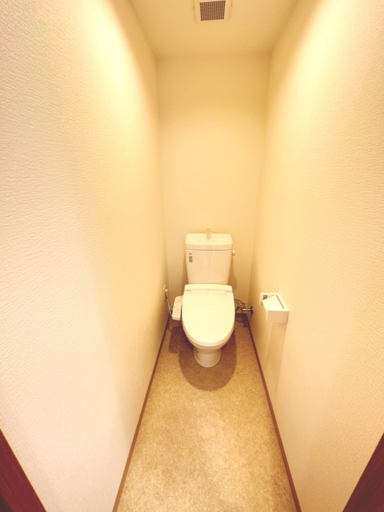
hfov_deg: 85.7
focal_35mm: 14
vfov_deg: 102.1
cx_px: 192
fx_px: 207
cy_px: 256
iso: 200
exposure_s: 1/60
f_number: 2.2
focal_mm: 2.22
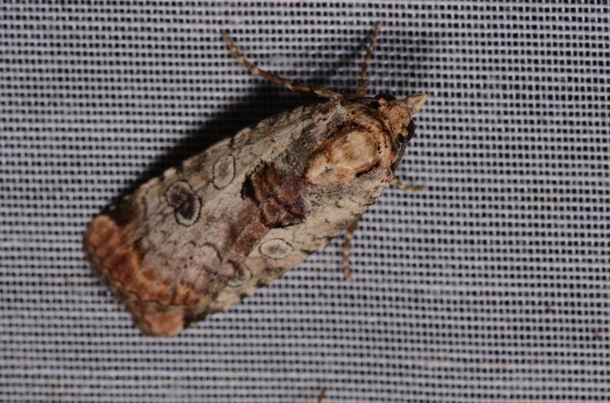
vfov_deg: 10.7
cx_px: 305
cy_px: 202
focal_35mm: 128
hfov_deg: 16.1
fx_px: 2155
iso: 100
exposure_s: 1/60
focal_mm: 85
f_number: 22
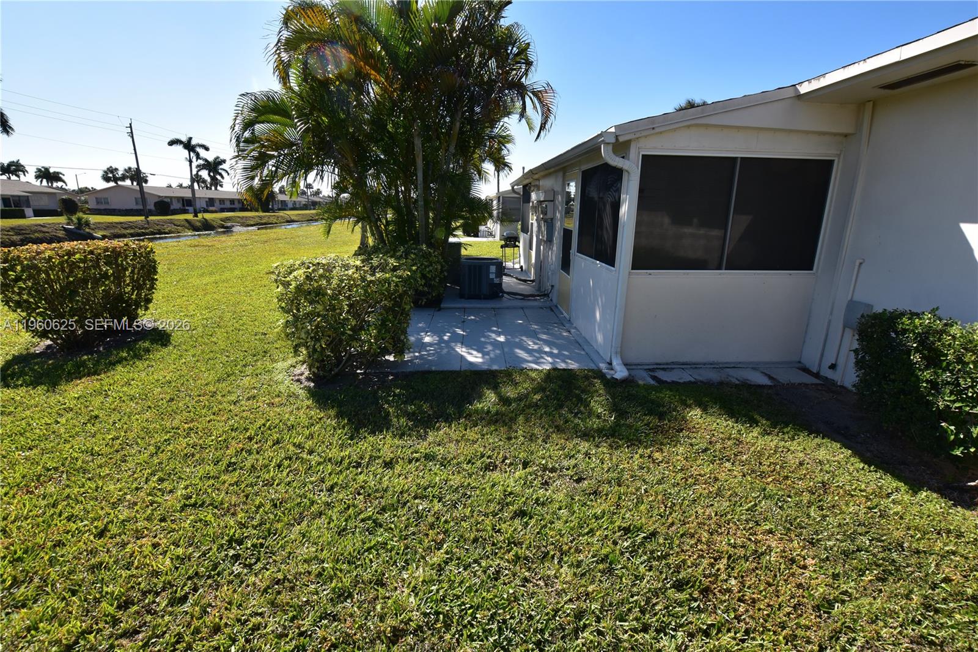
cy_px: 326
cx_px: 489
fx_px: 407
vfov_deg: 77.3
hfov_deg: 100.4
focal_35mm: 15
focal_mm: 10
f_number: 10
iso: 400
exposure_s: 1/320
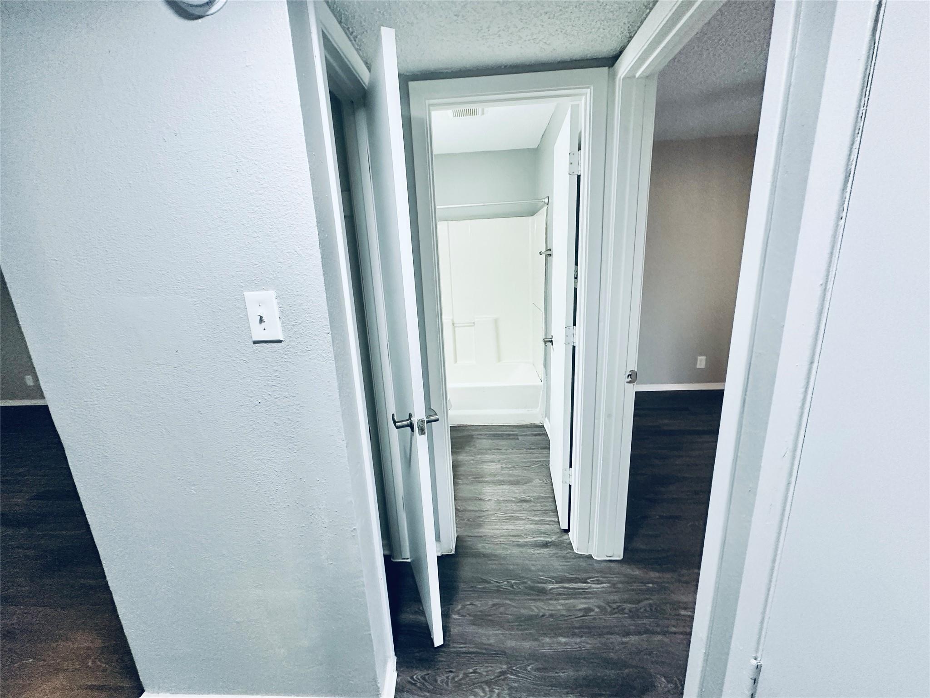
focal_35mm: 14
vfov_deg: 85.7
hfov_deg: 102.1
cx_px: 465
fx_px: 376
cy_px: 349
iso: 320
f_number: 2.2
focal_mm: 2.22
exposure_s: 1/120
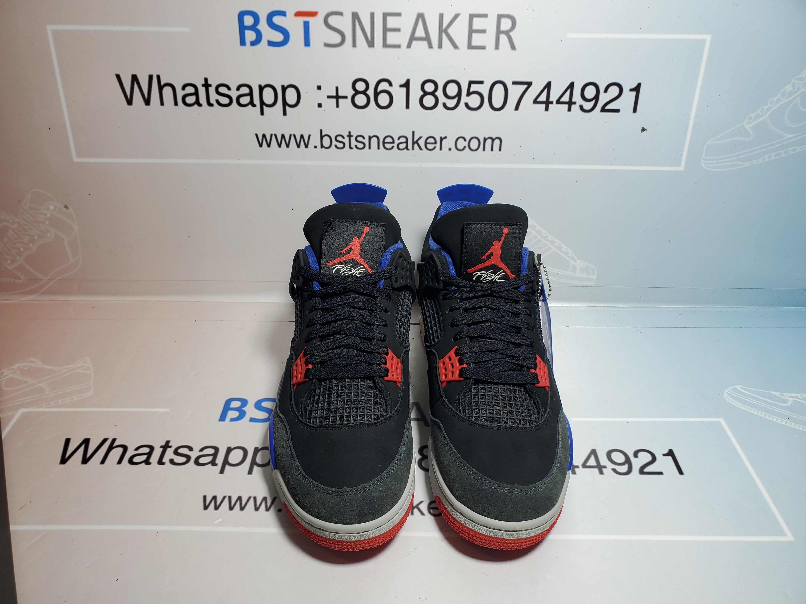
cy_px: 302
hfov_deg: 67.3
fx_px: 605
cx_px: 403
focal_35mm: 26
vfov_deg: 53.1
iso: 50
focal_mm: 4.3
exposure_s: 1/192
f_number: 2.4
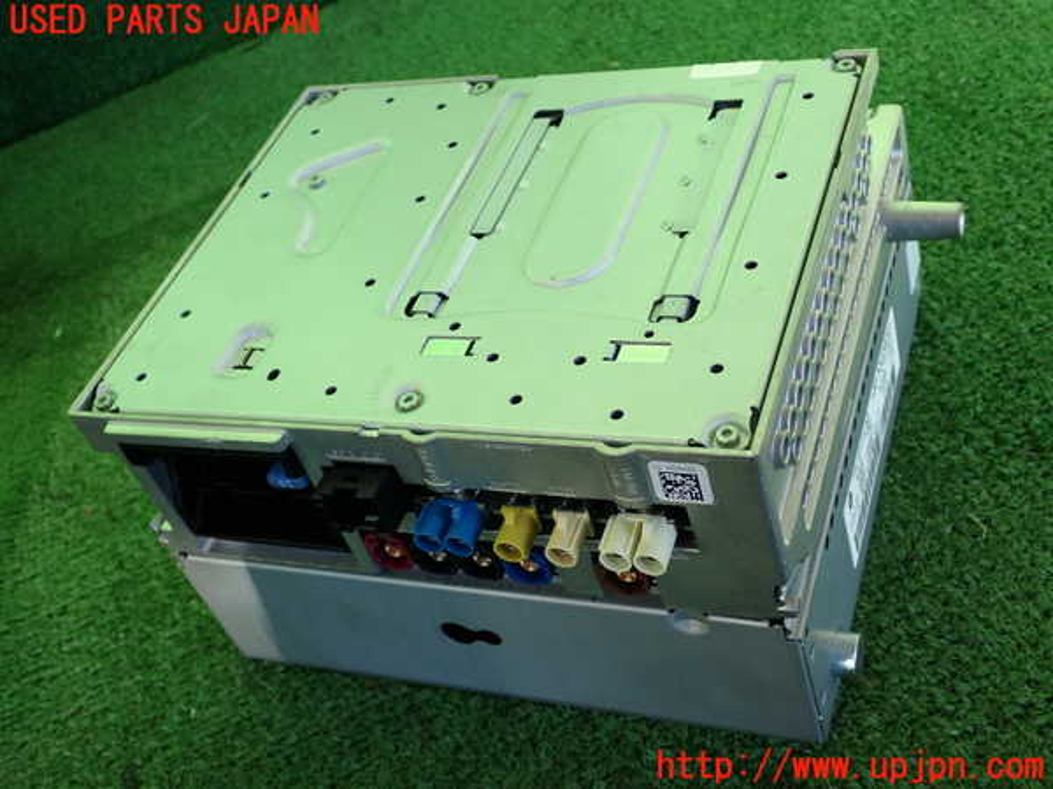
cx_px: 526
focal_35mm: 44
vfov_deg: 32.9
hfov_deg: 42.9
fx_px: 1338
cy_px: 394
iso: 125
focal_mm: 7.84
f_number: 2.9
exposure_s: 1/125
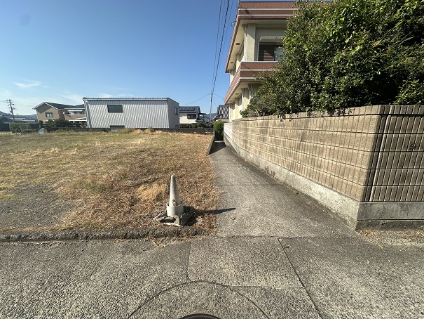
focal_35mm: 14
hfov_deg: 102.1
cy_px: 160
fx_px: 172
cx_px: 212
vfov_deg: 85.7
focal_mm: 2.22
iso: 50
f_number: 2.2
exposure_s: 1/1984
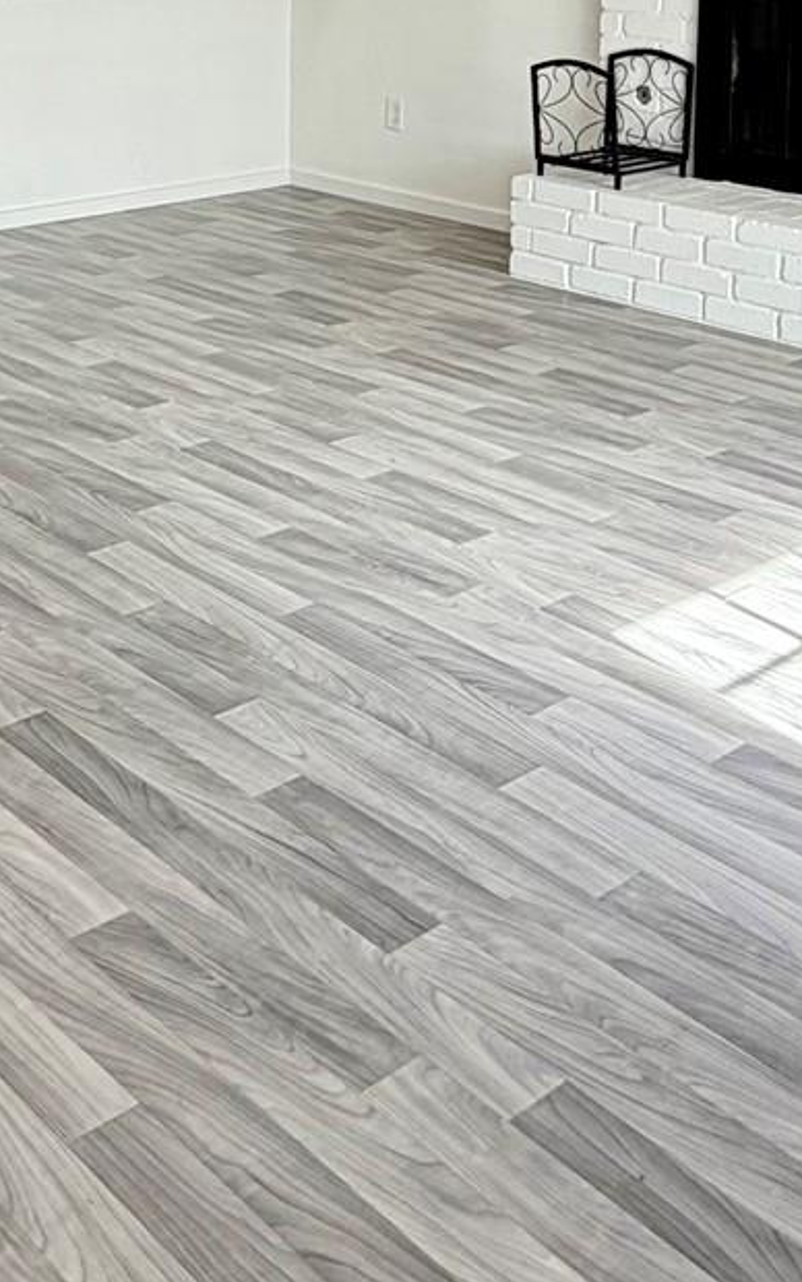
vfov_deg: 37.5
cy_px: 60
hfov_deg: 25.8
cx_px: 130
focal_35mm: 49
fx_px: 1712
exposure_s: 1/121
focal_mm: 2.22
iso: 50
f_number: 2.2
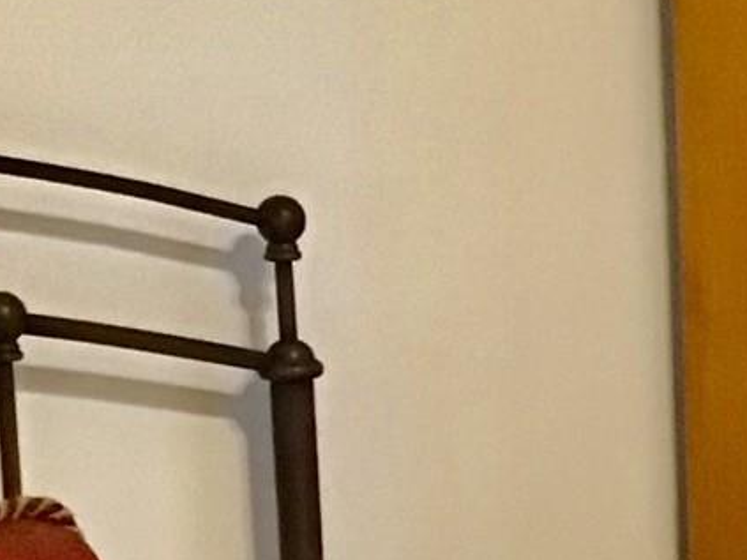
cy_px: 456
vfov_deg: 9.9
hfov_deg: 11.4
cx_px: 1646
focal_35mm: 150
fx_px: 3236
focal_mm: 3.3
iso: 200
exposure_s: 1/30
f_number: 2.4
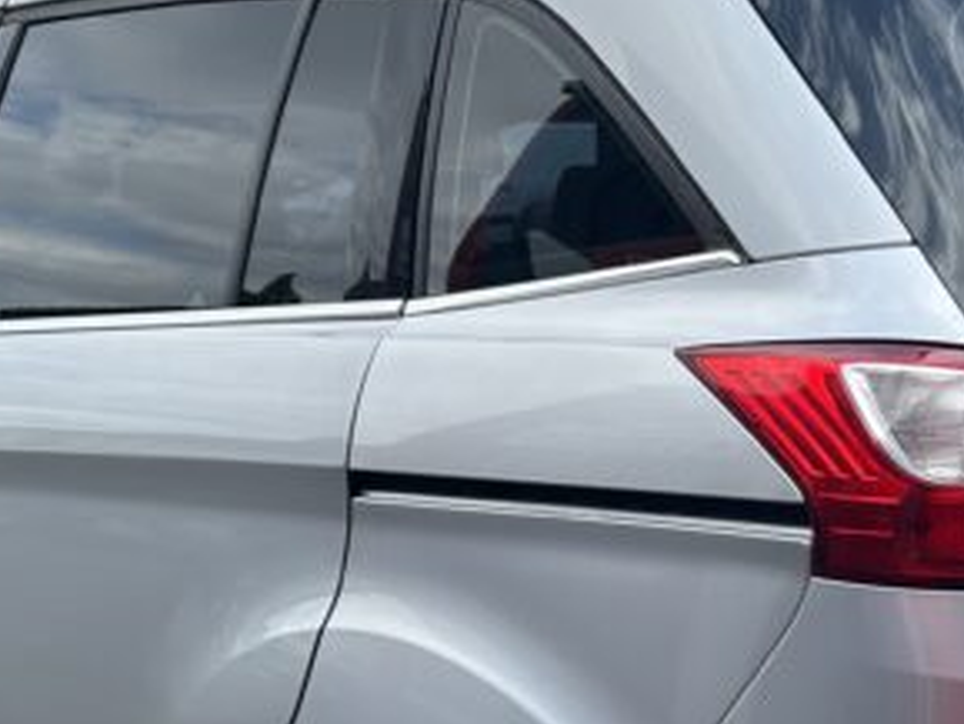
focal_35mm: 72
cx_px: 717
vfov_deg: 20.3
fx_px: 2006
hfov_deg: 26.7
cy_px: 557
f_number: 1.5
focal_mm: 5.7
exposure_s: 1/1449
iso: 50
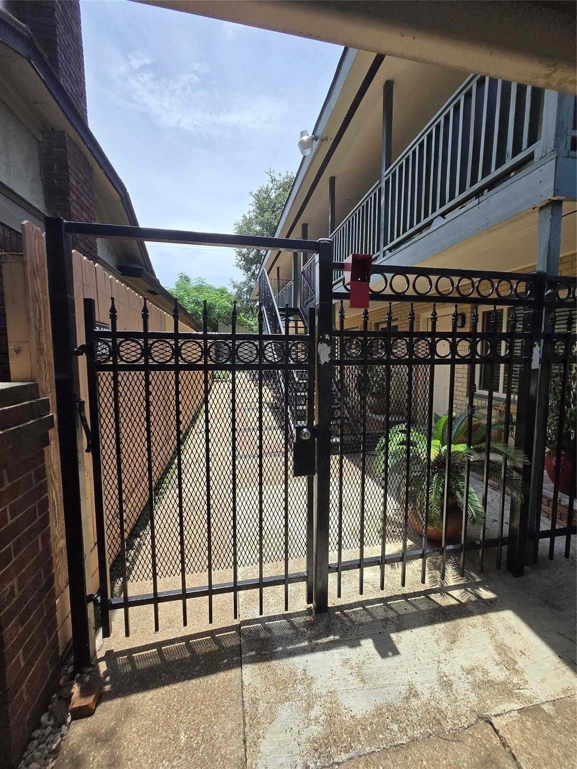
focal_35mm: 13
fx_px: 289
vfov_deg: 106.2
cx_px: 288
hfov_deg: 89.9
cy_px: 384
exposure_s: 1/968
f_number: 2.2
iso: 25
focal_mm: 1.7
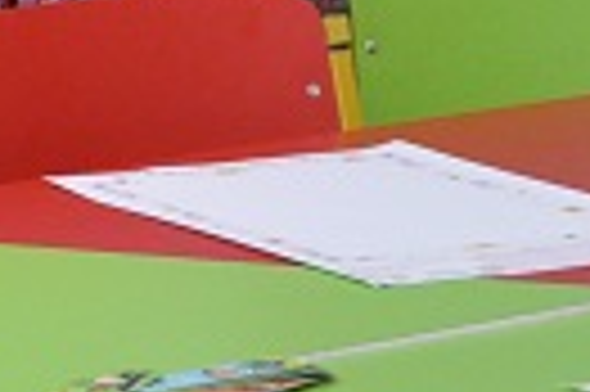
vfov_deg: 3.8
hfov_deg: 5.7
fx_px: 5844
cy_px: -135
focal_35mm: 357
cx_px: -563
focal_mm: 52
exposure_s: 1/50
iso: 3200
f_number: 5
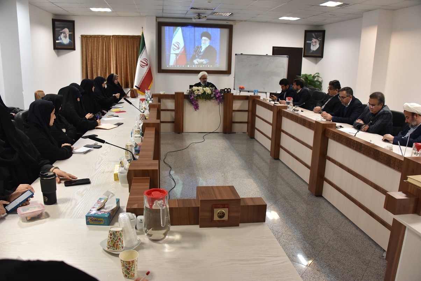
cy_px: 140
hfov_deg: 65.4
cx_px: 210
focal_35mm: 28
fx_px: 328
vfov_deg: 46.4
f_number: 5
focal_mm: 28
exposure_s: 1/125
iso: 3200
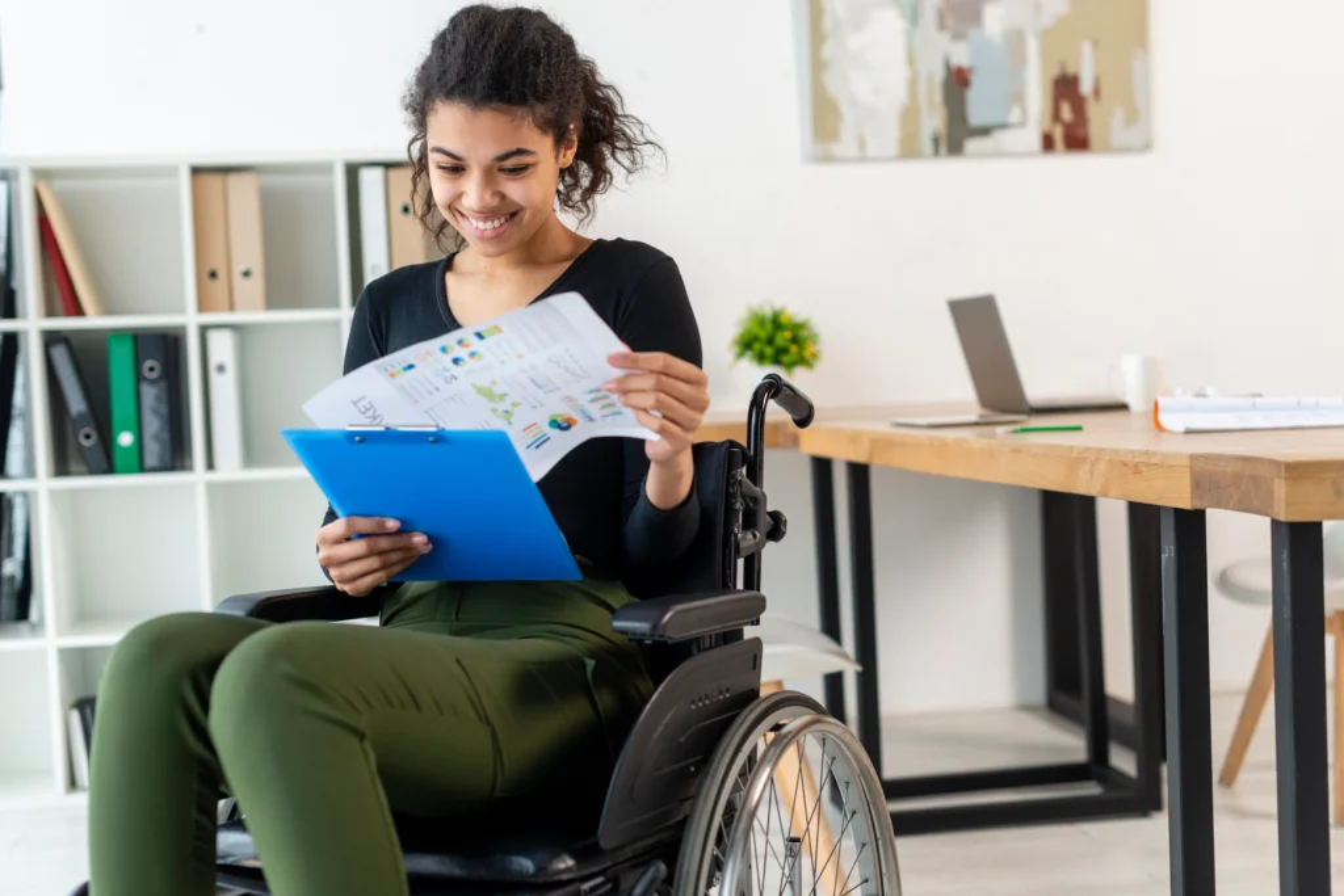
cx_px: 672
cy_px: 448
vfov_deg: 27.0
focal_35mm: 50
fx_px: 1867
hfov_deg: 39.6
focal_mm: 50
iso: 320
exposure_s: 1/160
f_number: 2.8
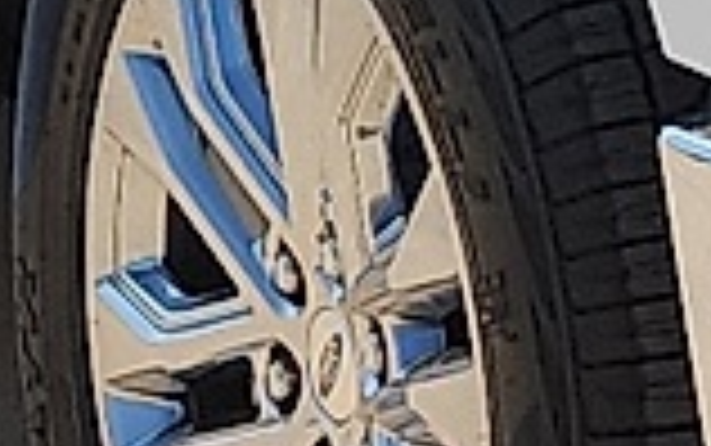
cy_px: -527
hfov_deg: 11.0
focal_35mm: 185
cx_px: 999
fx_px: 3587
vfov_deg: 6.8
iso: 50
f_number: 1.8
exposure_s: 1/1667
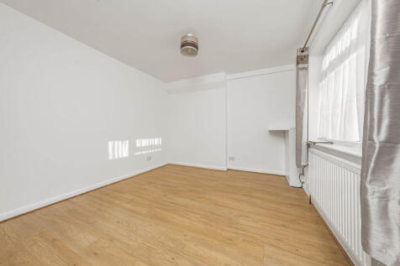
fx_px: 133
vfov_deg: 90.0
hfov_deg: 112.6
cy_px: 133
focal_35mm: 12
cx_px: 200
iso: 320
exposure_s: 1/250
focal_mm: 12
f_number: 9
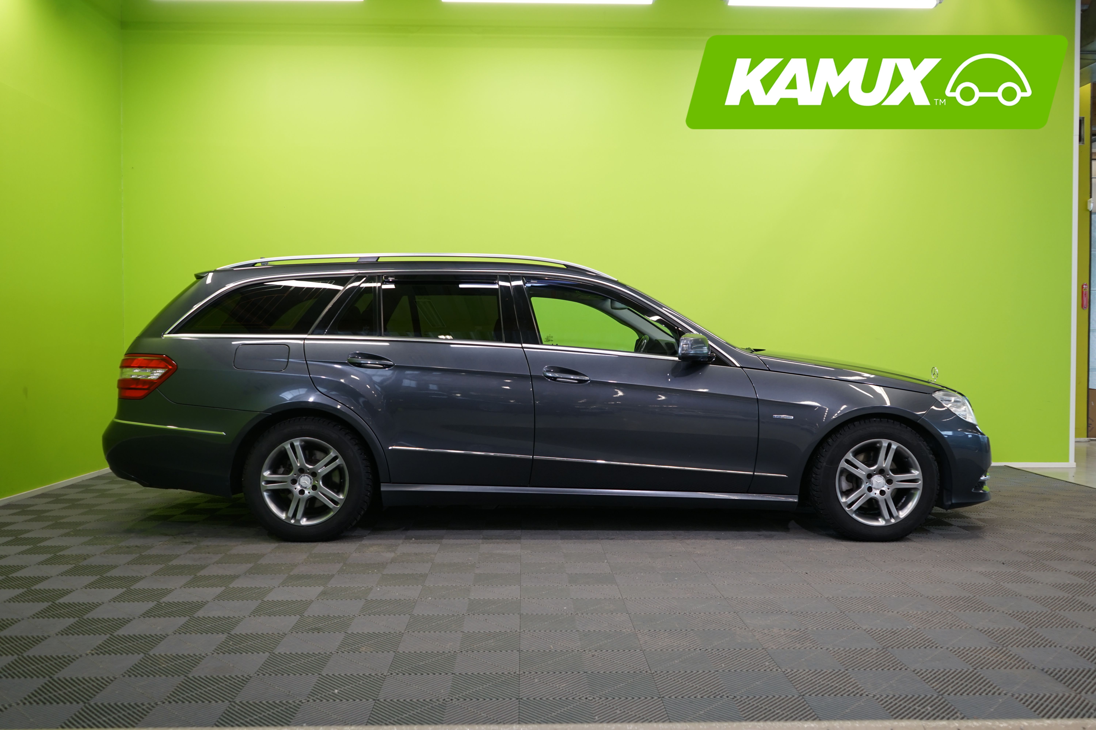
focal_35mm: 29
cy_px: 365
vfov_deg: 45.0
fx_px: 883
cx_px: 548
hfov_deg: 63.7
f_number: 5
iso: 400
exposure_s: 1/30
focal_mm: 29
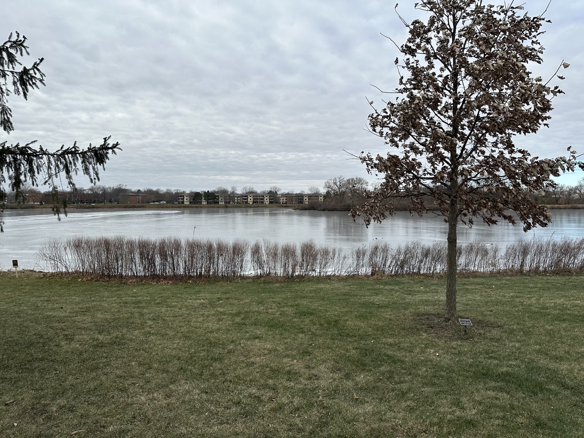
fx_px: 405
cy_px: 219
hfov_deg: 71.6
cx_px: 292
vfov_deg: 56.8
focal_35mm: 24
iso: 80
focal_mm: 6.86
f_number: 1.78
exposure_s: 1/2967
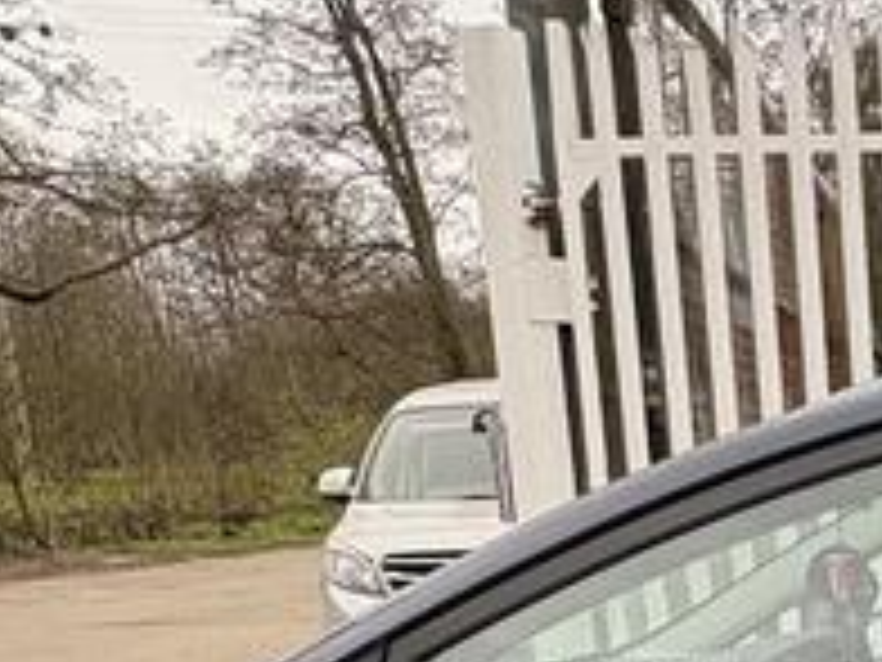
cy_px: 824
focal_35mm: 64
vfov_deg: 21.1
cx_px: 1220
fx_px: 1631
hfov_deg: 25.1
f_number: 2.2
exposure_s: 1/354
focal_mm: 2.22
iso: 64
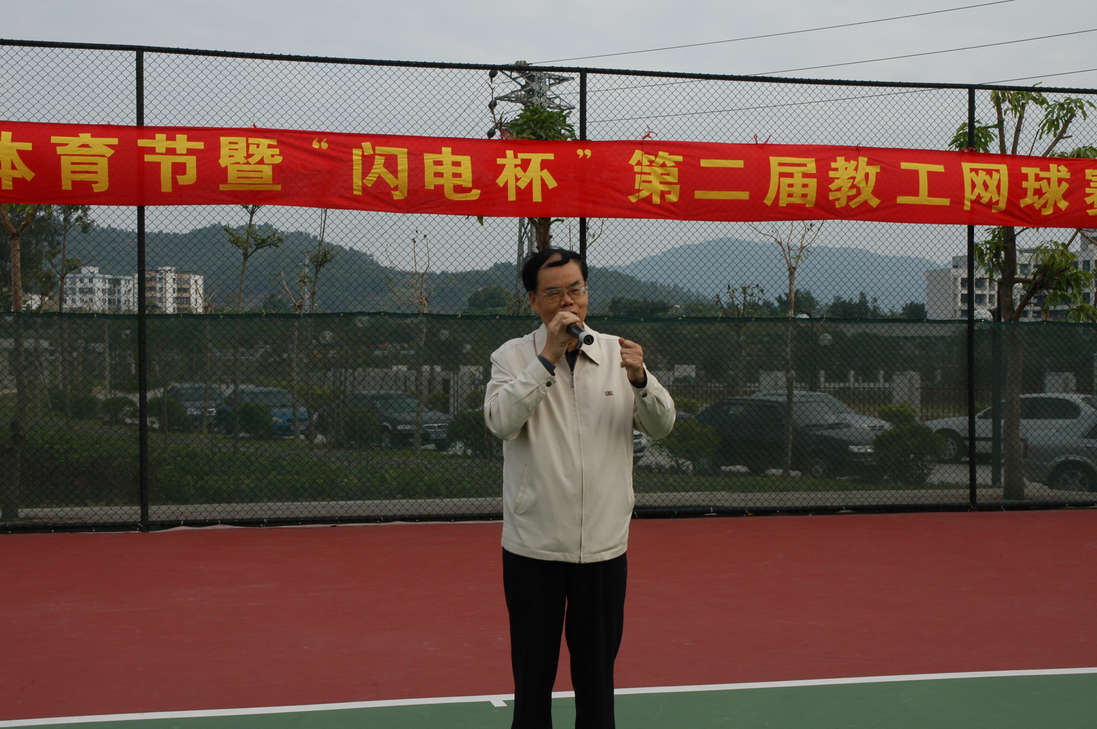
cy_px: 364
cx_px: 548
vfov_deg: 28.9
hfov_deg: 42.4
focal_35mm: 46
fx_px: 1416
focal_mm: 31
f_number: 10
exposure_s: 1/125
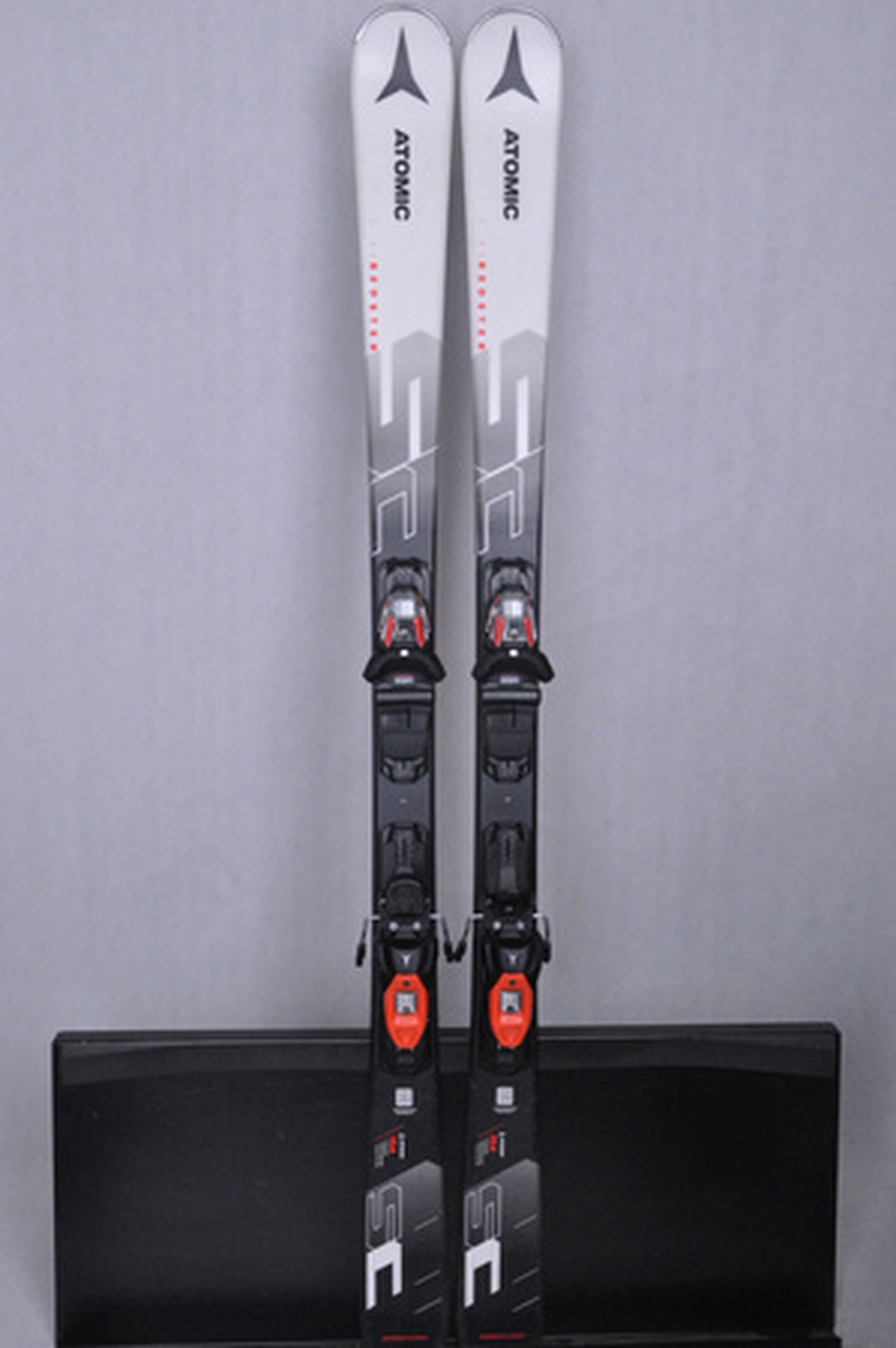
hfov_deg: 35.4
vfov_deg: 51.3
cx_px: 448
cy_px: 674
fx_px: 1403
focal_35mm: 38
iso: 3200
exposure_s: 1/125
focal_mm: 25
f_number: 9.5
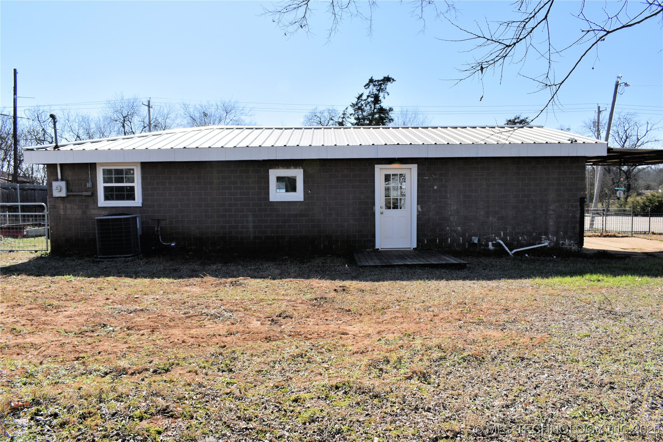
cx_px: 332
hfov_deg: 67.4
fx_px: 497
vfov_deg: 47.9
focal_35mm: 27
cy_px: 221
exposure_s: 1/200
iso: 100
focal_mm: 18
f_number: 11
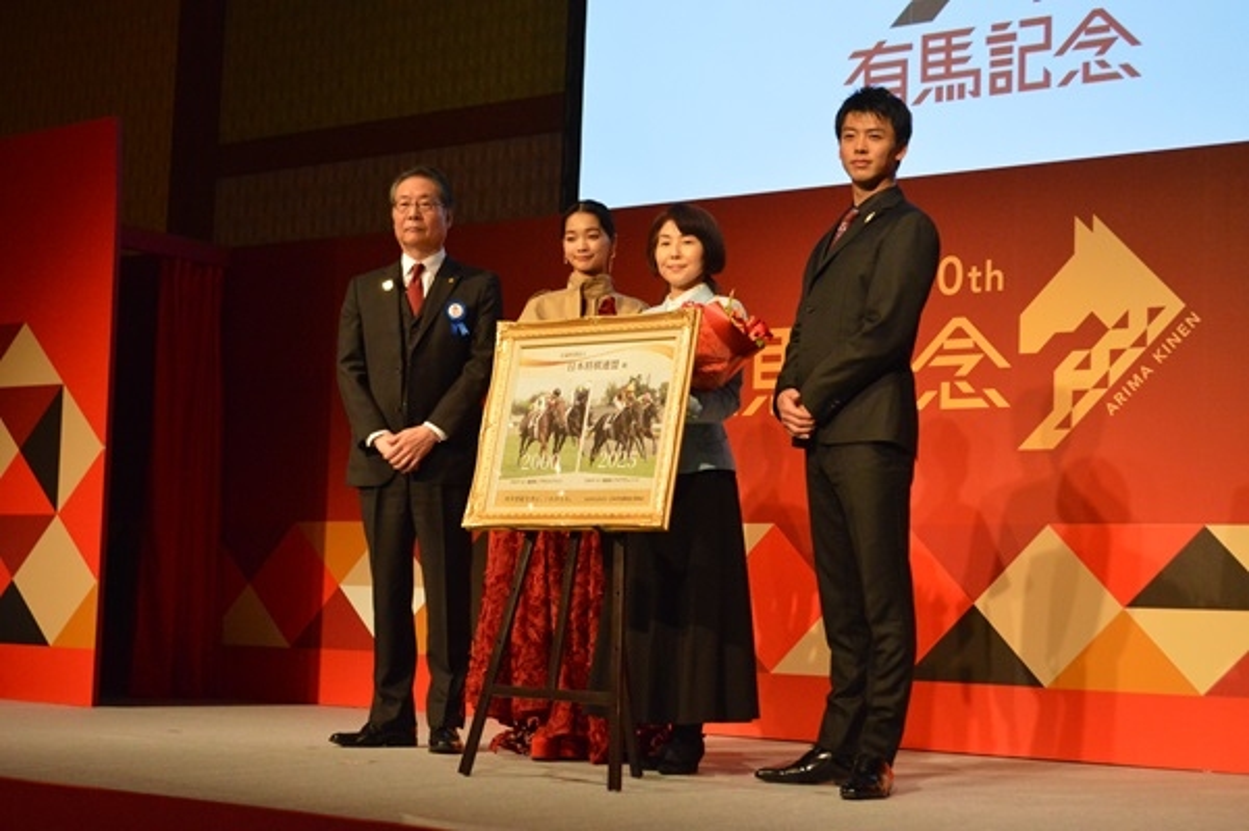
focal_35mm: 60
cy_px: 416
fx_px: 2080
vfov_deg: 22.6
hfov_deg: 33.4
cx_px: 624
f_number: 5.3
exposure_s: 1/500
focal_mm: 40
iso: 3200
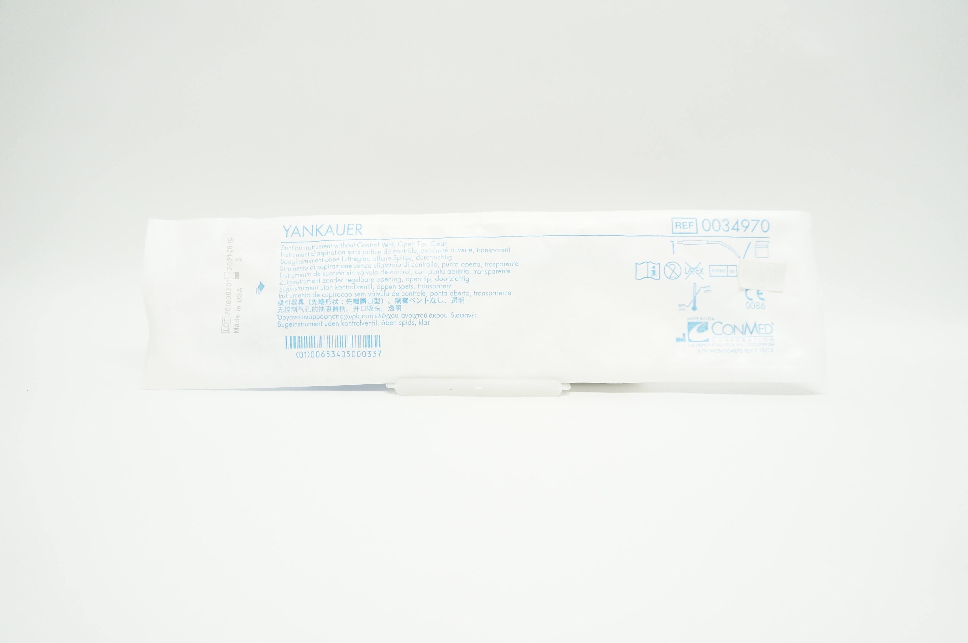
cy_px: 322
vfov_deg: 47.8
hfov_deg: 67.4
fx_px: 725
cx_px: 484
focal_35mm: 27
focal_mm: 18
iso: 800
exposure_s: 1/320
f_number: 3.5
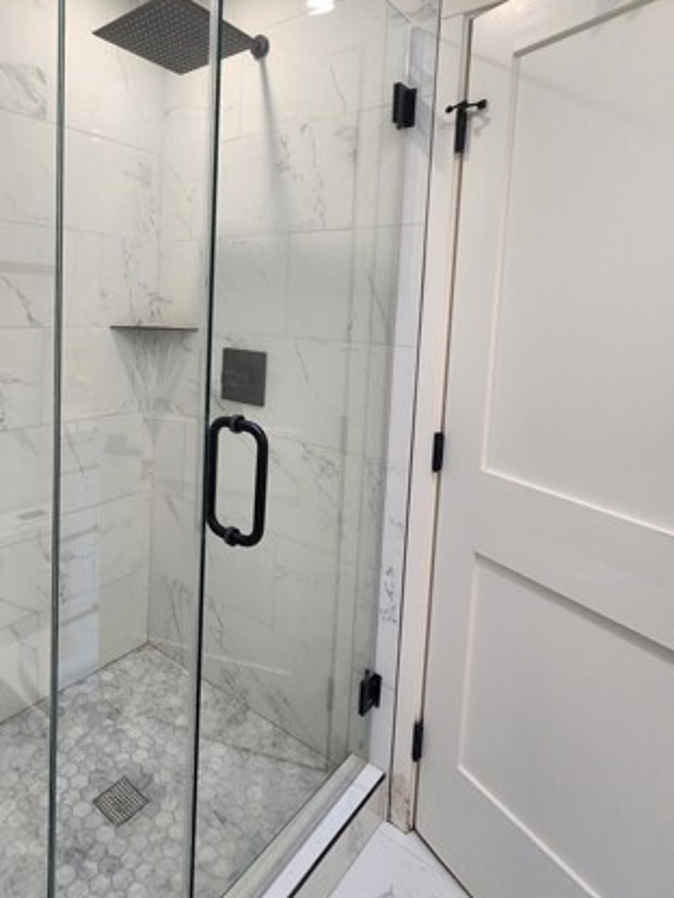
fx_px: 519
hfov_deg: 63.7
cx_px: 207
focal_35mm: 20
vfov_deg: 80.7
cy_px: 354
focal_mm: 2.2
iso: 160
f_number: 2.2
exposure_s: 1/60
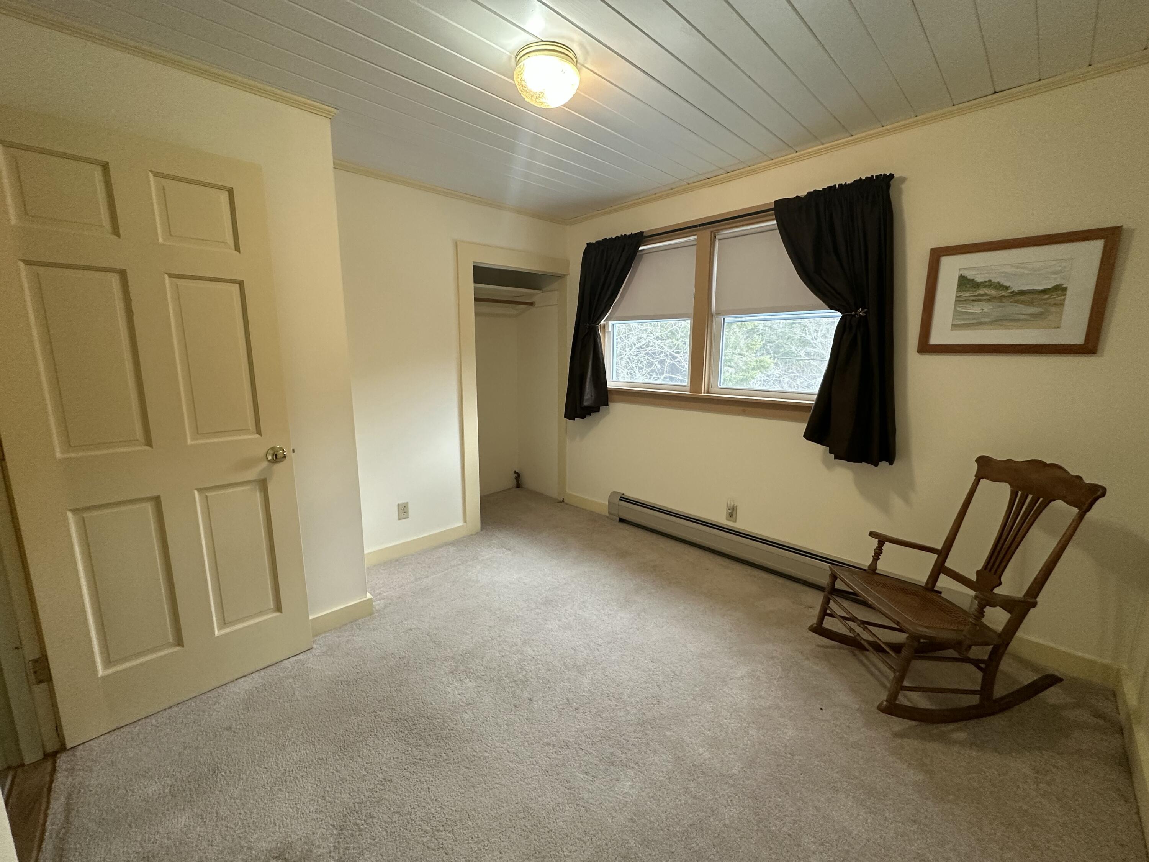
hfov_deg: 102.1
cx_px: 574
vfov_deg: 85.7
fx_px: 465
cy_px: 431
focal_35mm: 14
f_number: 2.2
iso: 250
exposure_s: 1/120
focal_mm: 2.22
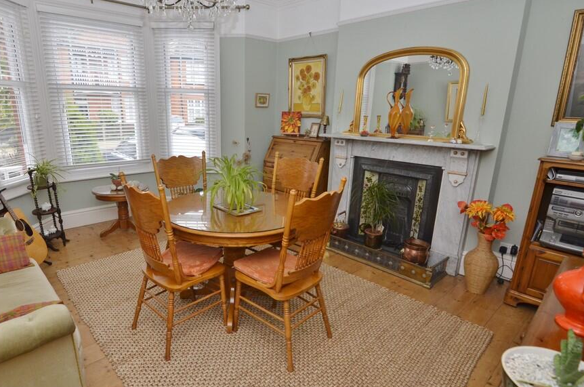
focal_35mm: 20
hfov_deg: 84.5
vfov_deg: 62.7
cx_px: 241
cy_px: 192
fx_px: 317
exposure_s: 1/60
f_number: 5
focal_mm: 11
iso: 800
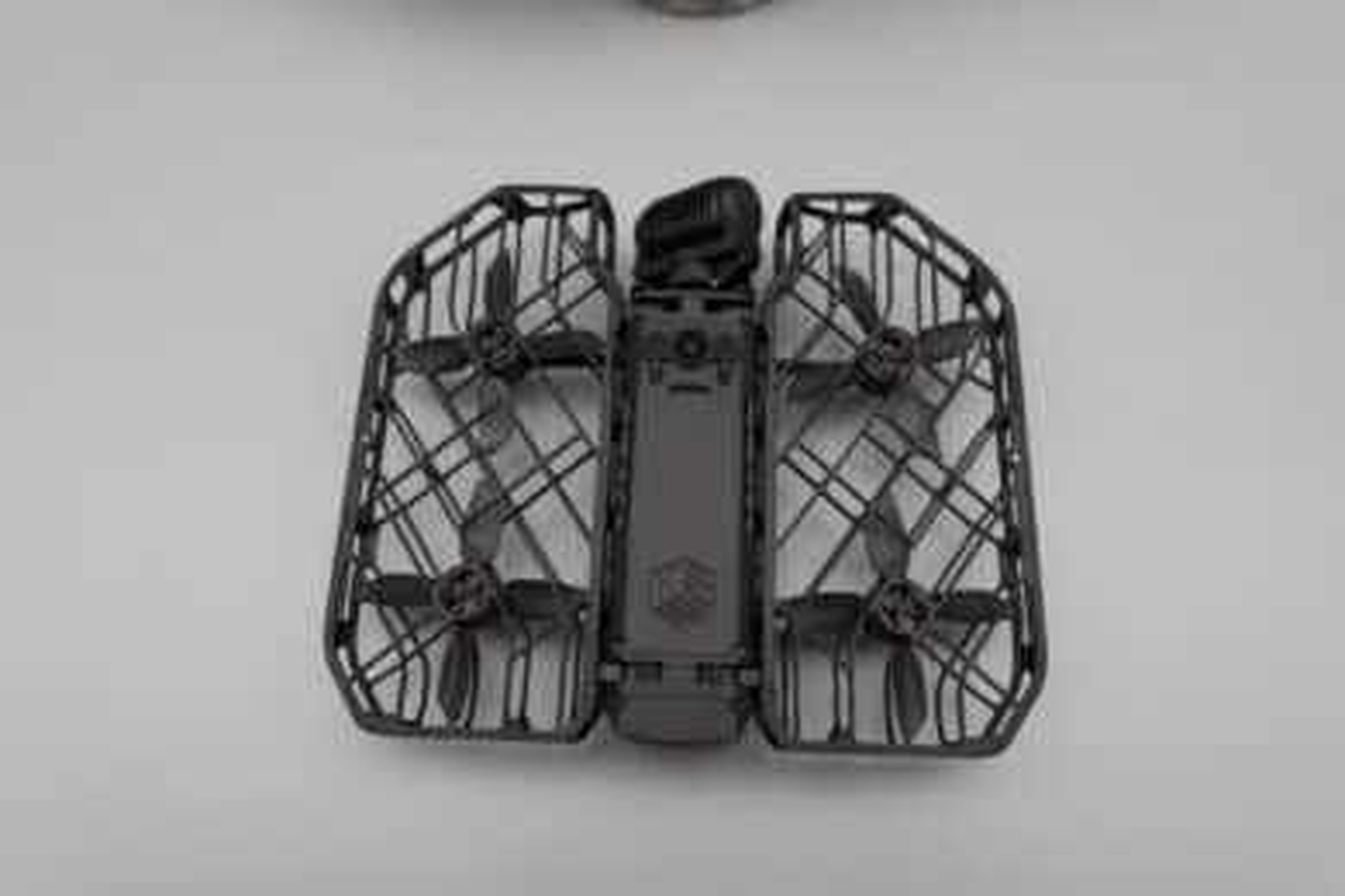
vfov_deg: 53.1
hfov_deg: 73.7
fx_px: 897
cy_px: 448
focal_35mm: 24
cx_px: 672
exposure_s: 1/100
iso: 640
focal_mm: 16
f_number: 9
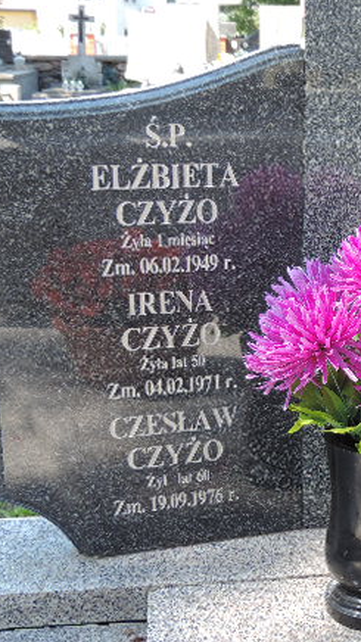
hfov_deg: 18.1
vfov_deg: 32.8
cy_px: 324
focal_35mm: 64
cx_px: 401
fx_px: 1090
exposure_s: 1/80
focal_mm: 7.1
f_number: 3.3
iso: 80
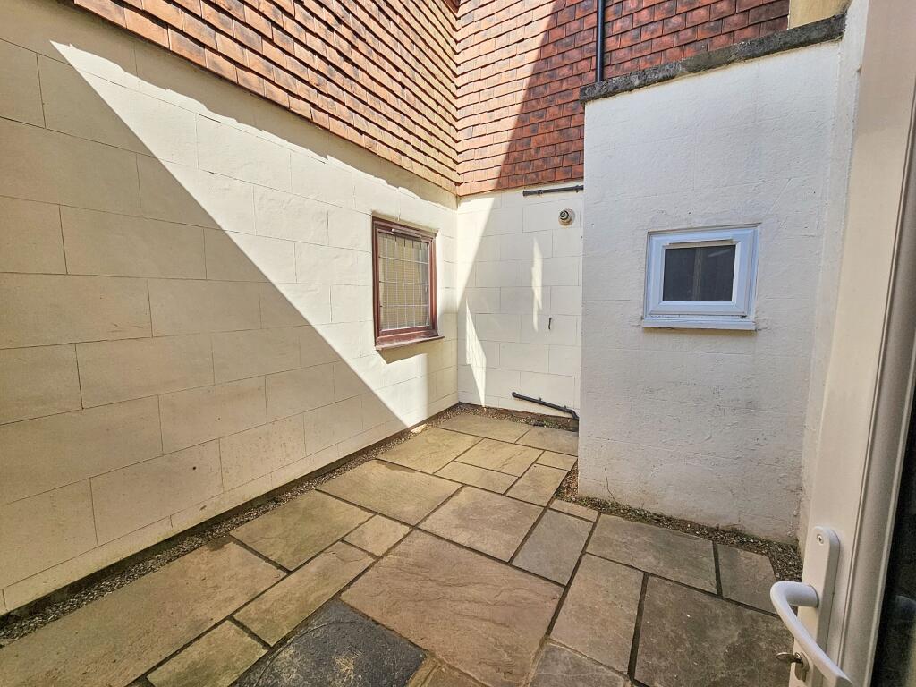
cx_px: 458
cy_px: 344
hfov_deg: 106.2
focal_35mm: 13
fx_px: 344
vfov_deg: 89.9
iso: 50
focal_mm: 2.2
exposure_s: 1/973
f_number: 2.2
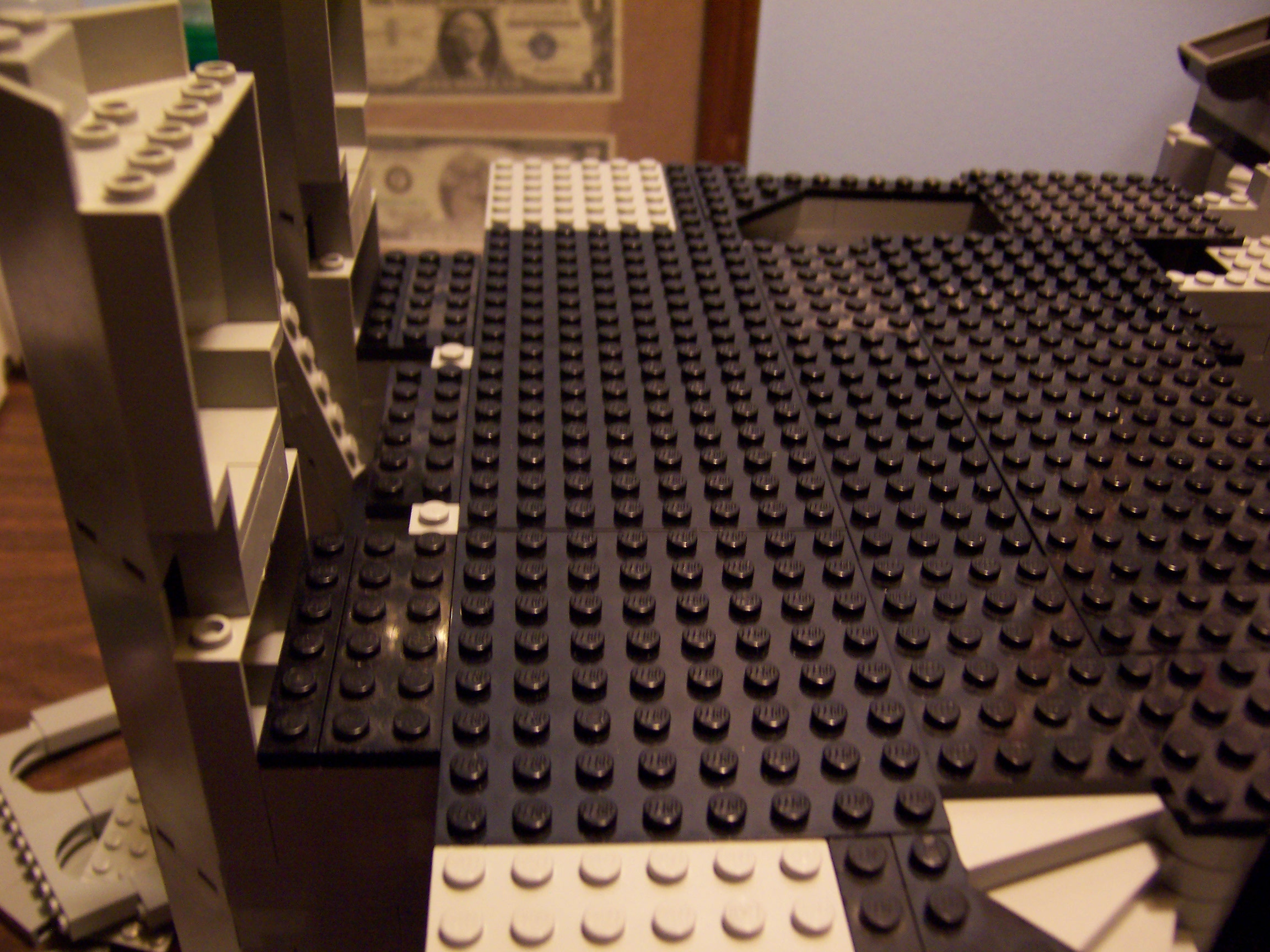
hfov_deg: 55.4
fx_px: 1211
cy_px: 476
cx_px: 635
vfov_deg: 42.9
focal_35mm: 33
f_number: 2.8
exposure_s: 1/8
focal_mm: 5.5
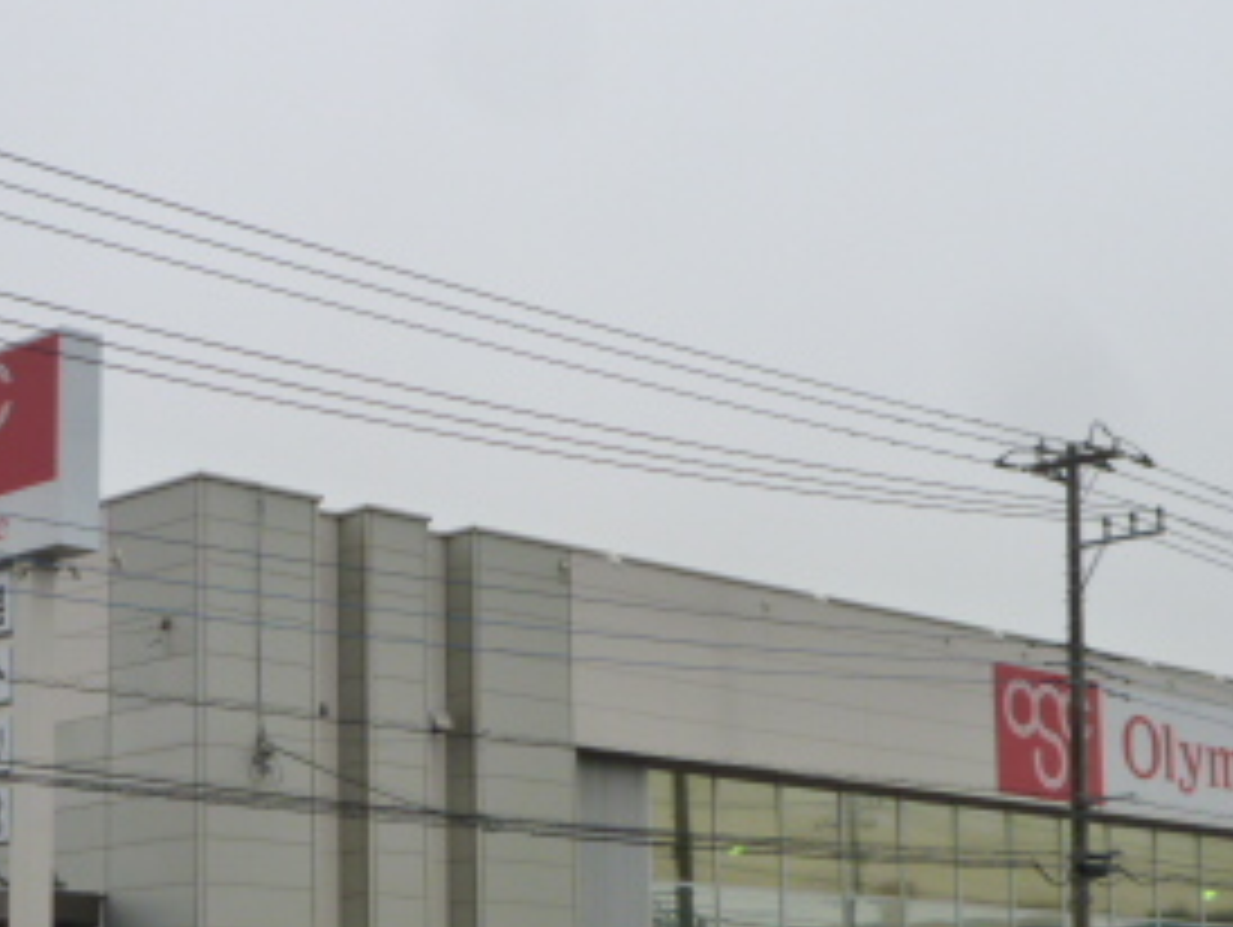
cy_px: 706
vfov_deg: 19.0
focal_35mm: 77
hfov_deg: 25.1
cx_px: 378
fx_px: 2745
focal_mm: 5.9
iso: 125
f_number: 3.2
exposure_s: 1/80
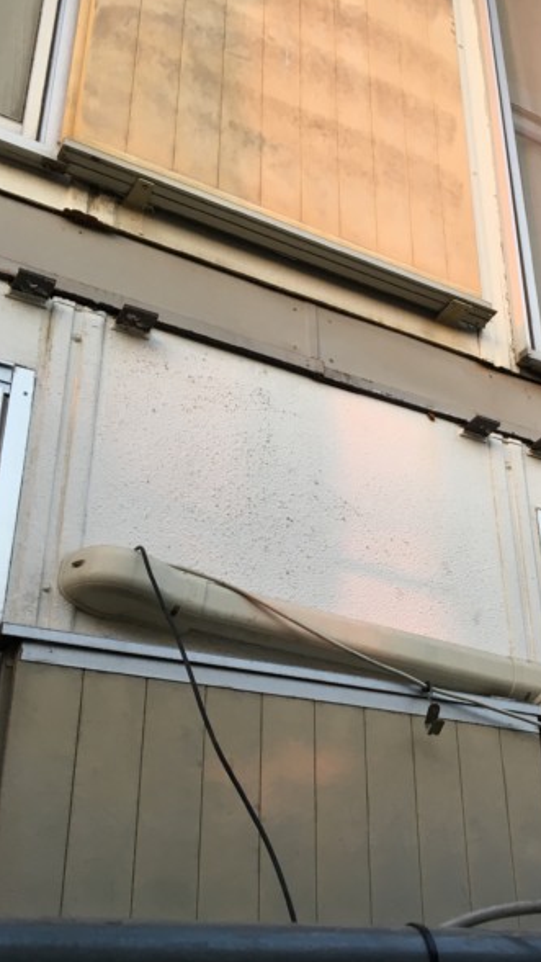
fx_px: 1096
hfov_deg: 27.2
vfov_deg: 47.3
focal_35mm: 43
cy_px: 476
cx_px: 430
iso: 25
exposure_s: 1/40
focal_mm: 4.15
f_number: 2.2
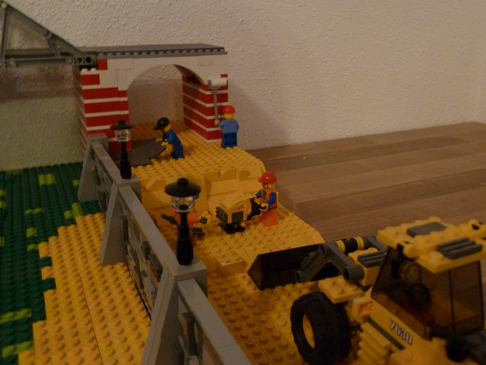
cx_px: 243
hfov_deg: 56.8
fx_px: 449
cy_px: 182
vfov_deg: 44.2
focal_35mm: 32
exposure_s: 1/4
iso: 400
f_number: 3.5
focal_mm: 5.3
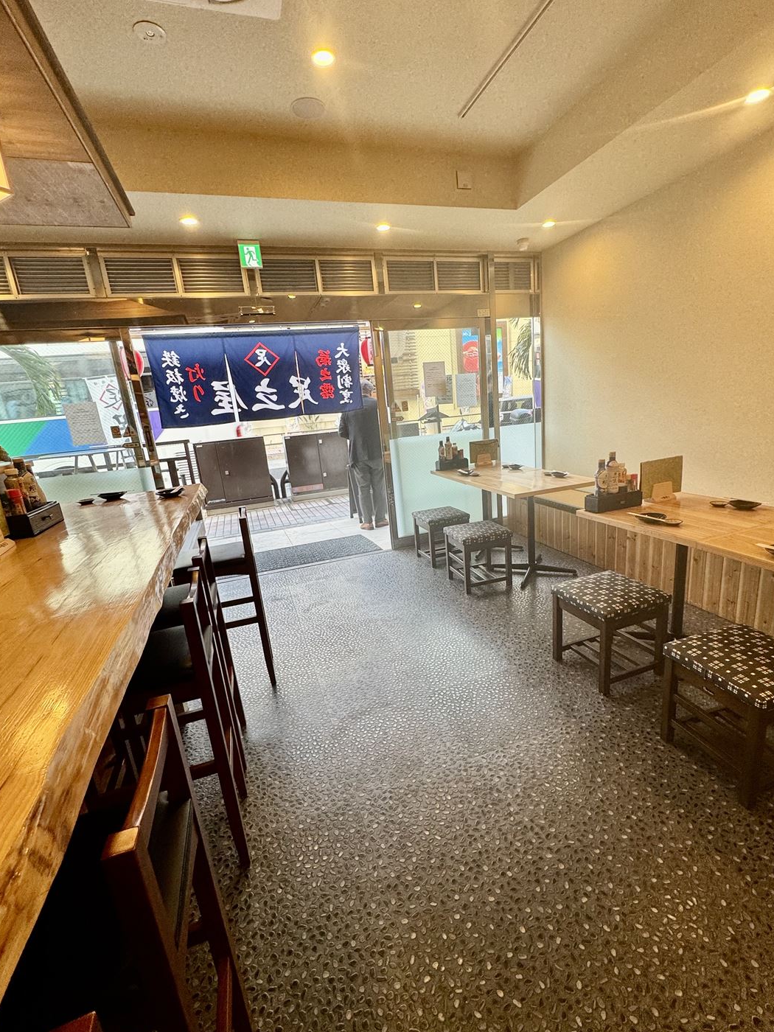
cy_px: 530
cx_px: 409
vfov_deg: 94.5
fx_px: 477
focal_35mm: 16
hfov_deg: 78.0
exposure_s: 1/120
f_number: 2.2
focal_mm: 2.22
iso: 100
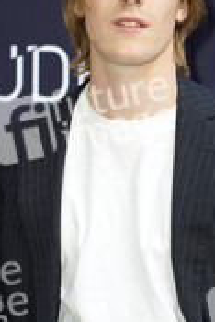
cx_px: 135
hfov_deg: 9.7
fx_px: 1269
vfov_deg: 14.4
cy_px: 213
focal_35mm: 142
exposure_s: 1/160
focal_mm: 62
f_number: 4
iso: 800
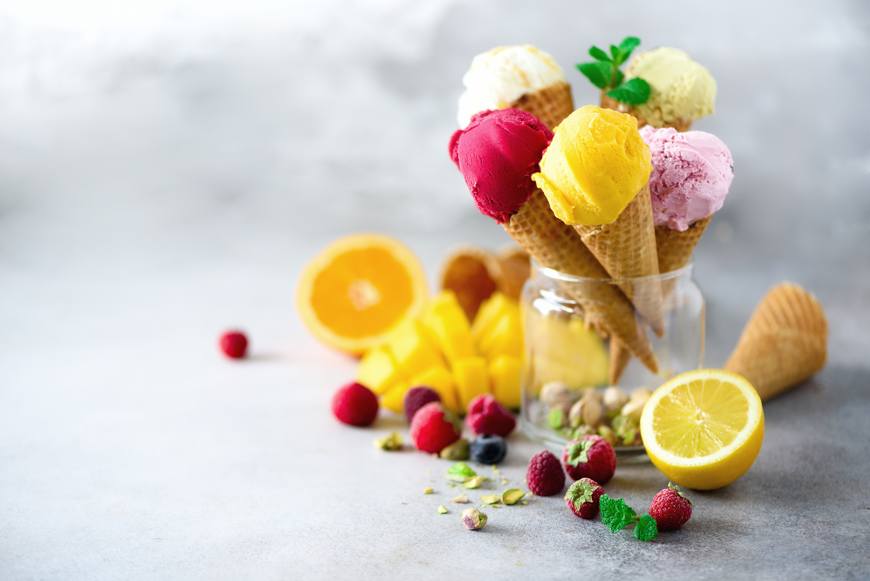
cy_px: 290
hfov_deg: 19.4
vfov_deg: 13.1
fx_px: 2538
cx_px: 435
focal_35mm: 105
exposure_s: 1/200
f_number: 3.2
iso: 250
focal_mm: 105
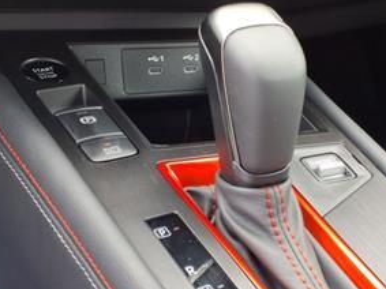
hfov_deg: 31.5
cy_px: 170
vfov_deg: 24.0
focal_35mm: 61
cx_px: 248
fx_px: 680
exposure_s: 1/60.2
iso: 40
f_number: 1.9
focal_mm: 3.58
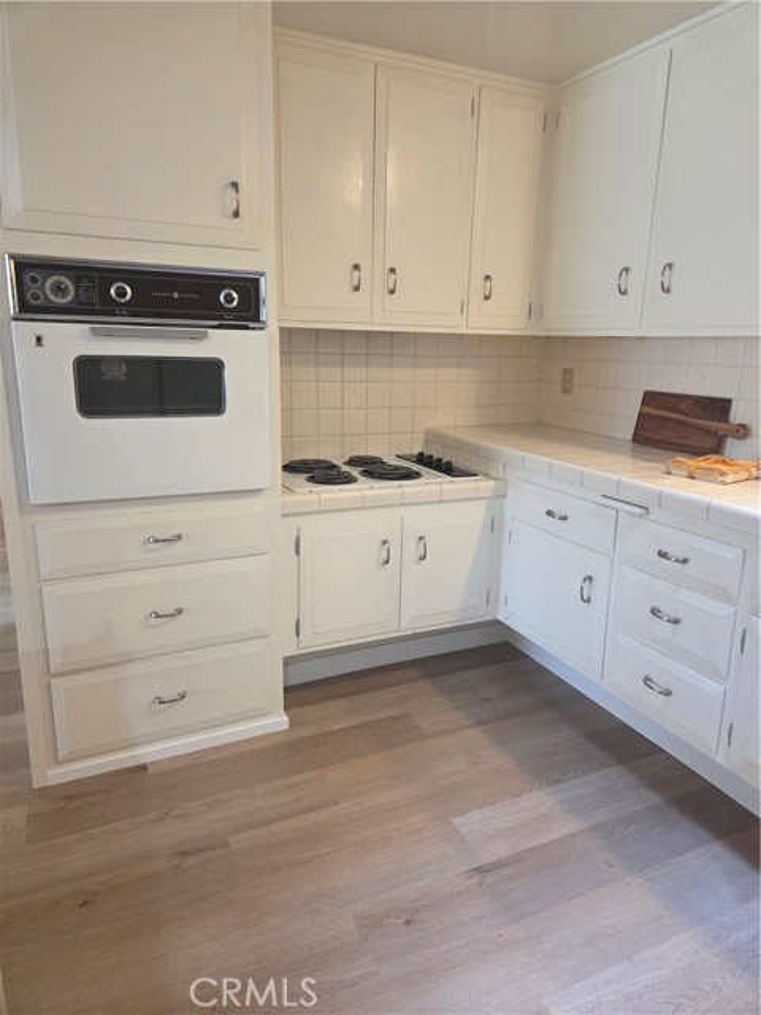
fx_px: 674
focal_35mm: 23
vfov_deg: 73.9
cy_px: 508
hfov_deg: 58.9
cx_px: 380
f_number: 1.8
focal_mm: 5.4
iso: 640
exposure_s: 1/120
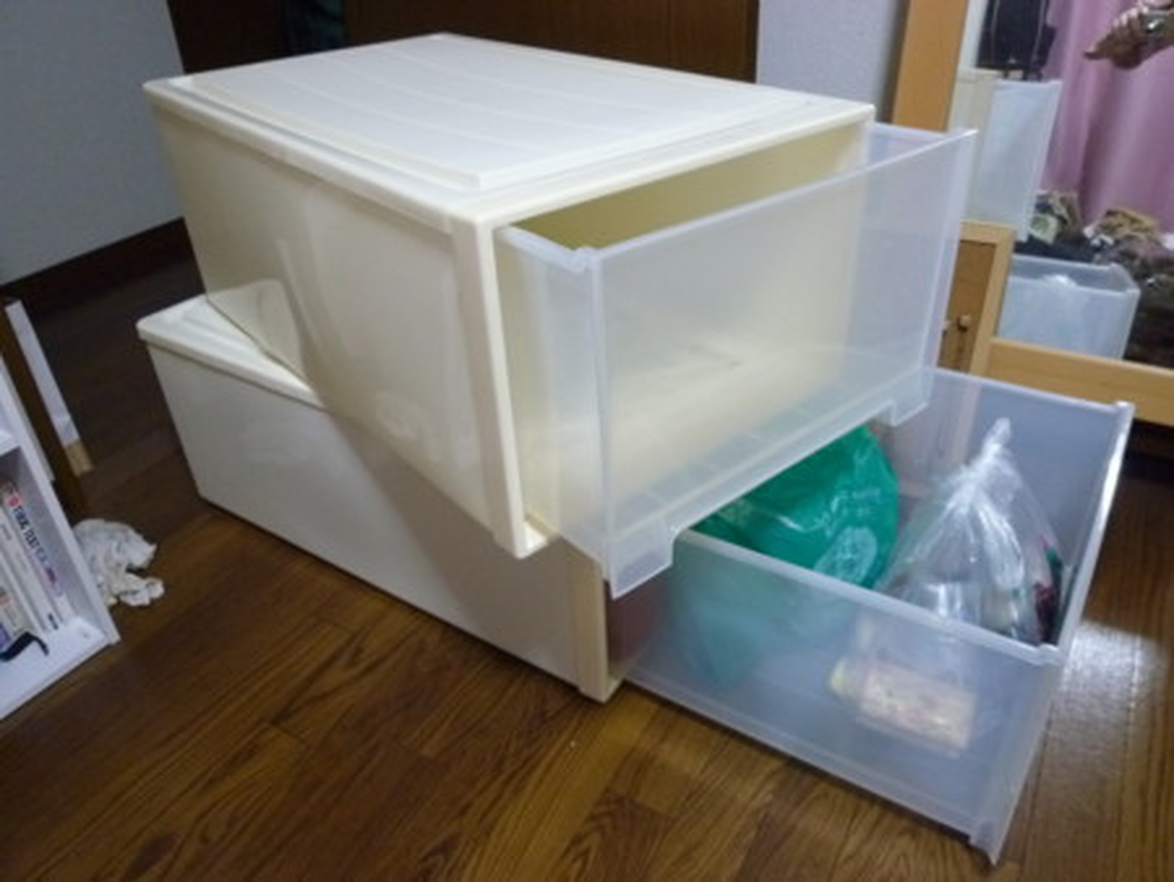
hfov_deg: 69.4
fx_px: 848
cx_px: 587
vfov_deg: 54.9
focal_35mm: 25
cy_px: 441
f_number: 2.8
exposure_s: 1/15
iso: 500
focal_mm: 4.5
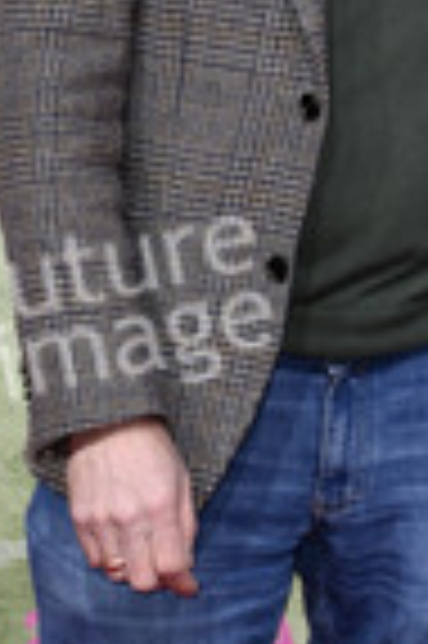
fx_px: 4594
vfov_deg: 8.0
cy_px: 99
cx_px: 532
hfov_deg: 5.3
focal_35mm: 257
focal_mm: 92
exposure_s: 1/250
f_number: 5.6
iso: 640
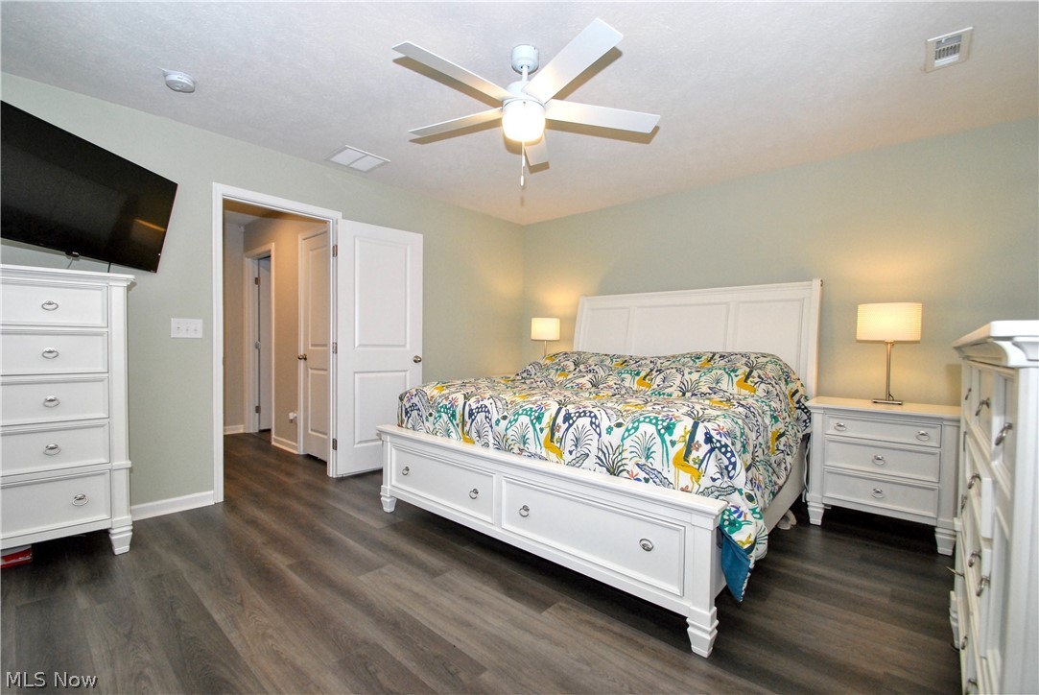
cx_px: 520
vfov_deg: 77.4
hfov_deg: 100.3
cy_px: 348
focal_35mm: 15
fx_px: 433
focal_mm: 10
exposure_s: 1/60
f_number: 7.1
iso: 1600
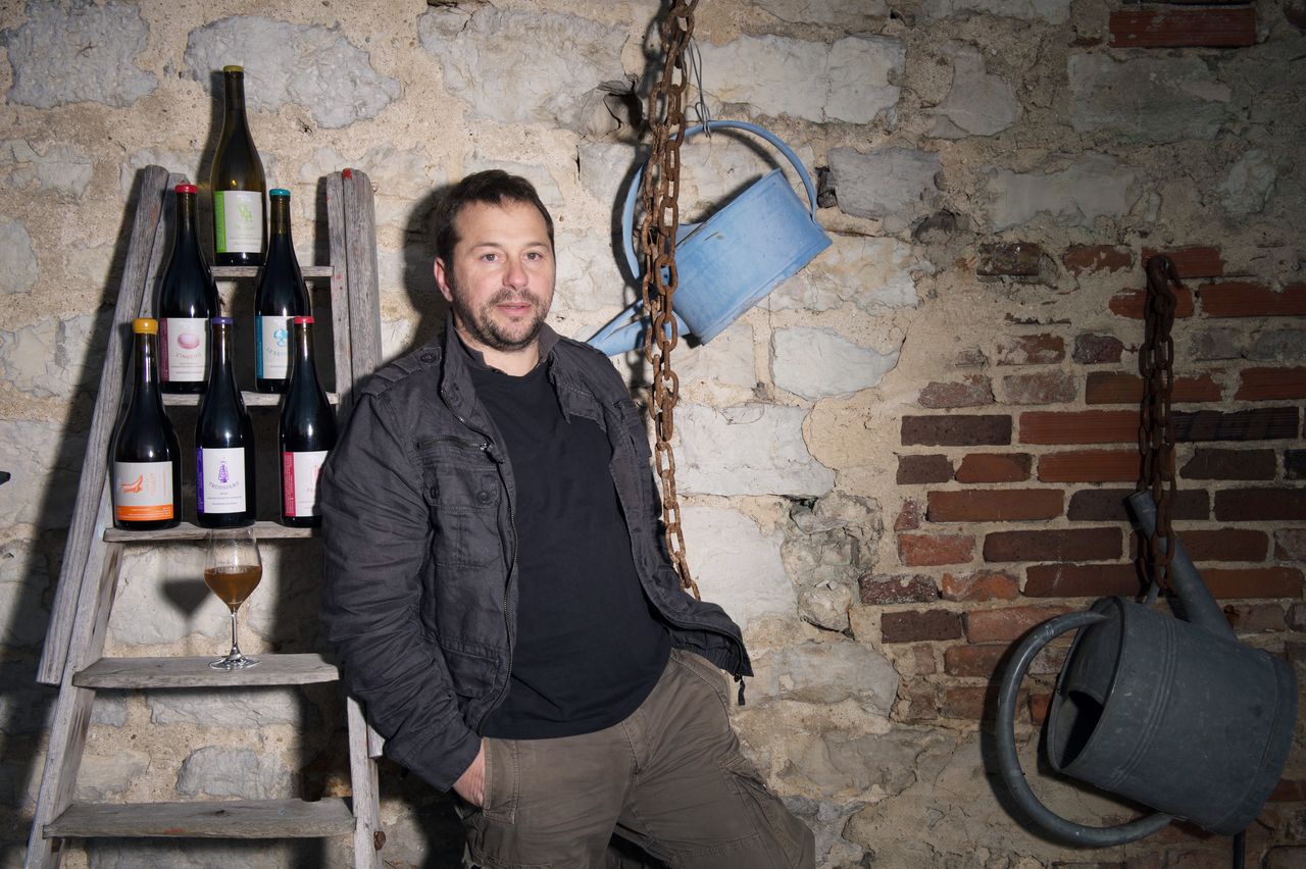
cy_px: 434
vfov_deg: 36.8
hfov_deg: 53.2
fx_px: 1305
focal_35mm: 36
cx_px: 653
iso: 400
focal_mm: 36
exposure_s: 1/350
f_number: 8
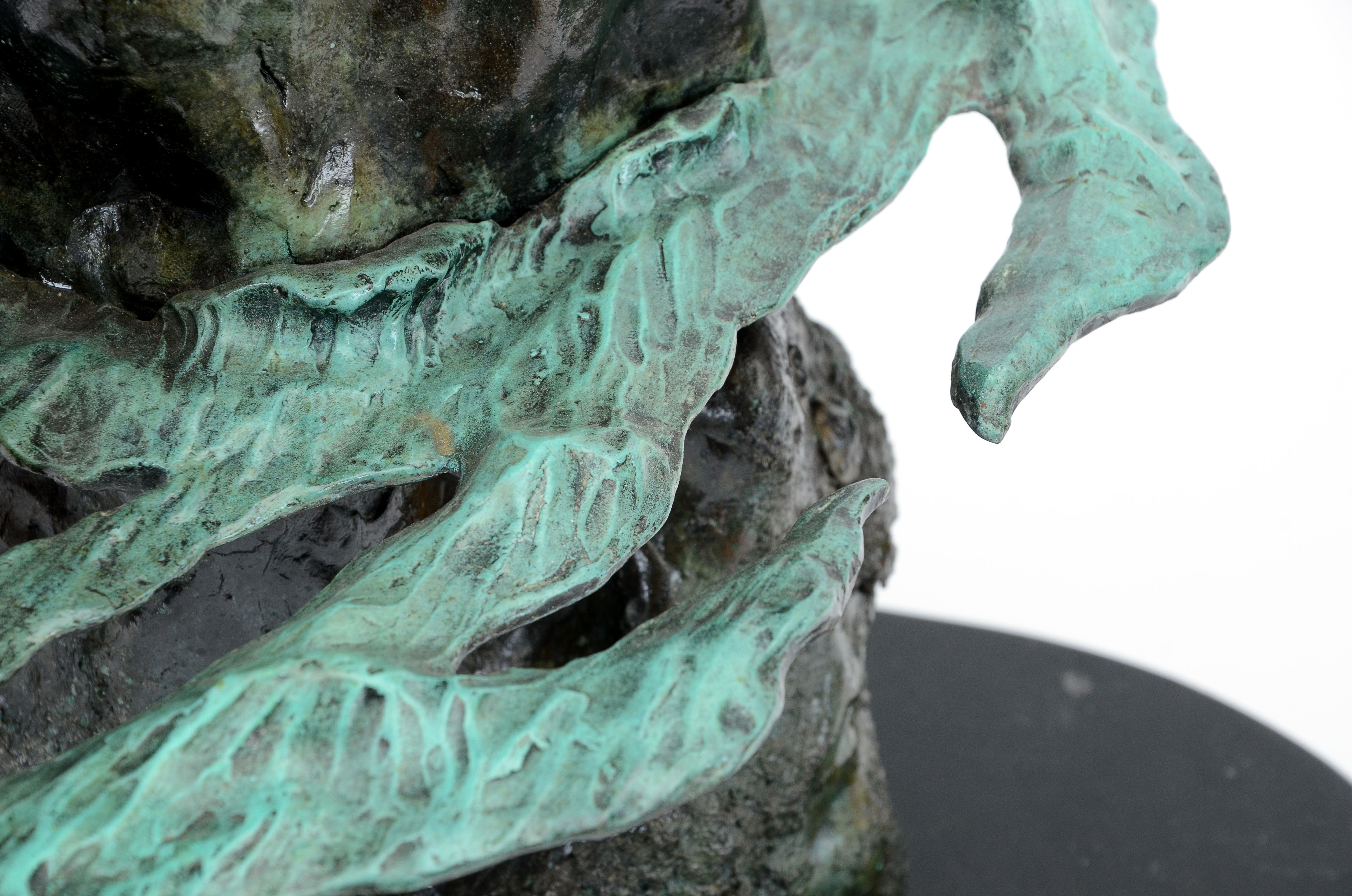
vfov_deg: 8.7
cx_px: 676
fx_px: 5903
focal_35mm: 158
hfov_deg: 13.1
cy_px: 448
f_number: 9
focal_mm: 105
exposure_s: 1/160
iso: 640
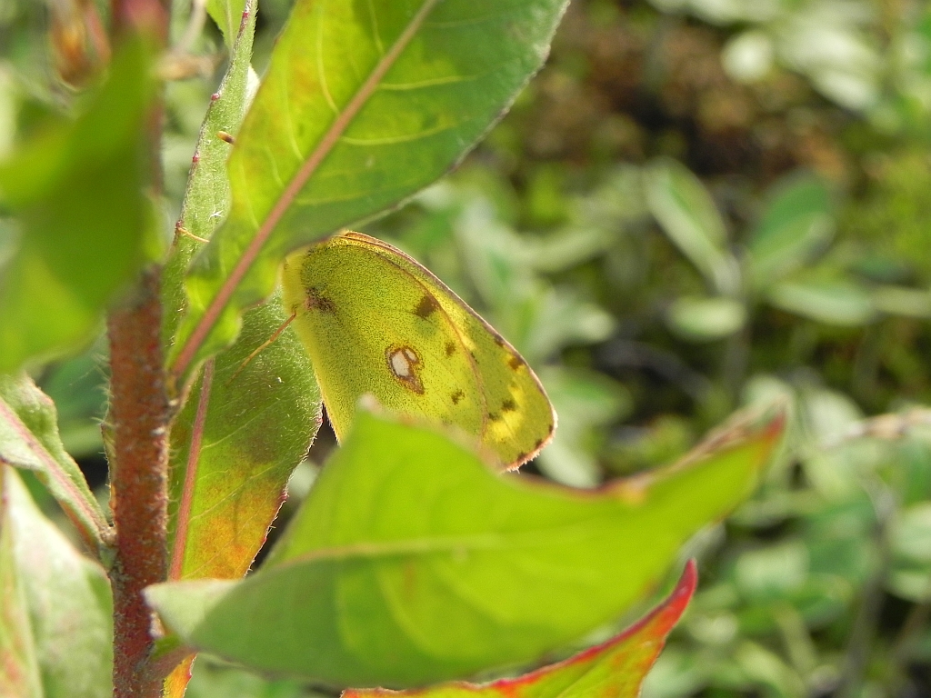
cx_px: 466
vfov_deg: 14.1
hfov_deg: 18.7
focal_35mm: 105
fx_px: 2824
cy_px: 349
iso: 160
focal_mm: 18.8
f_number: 5.6
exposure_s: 1/211
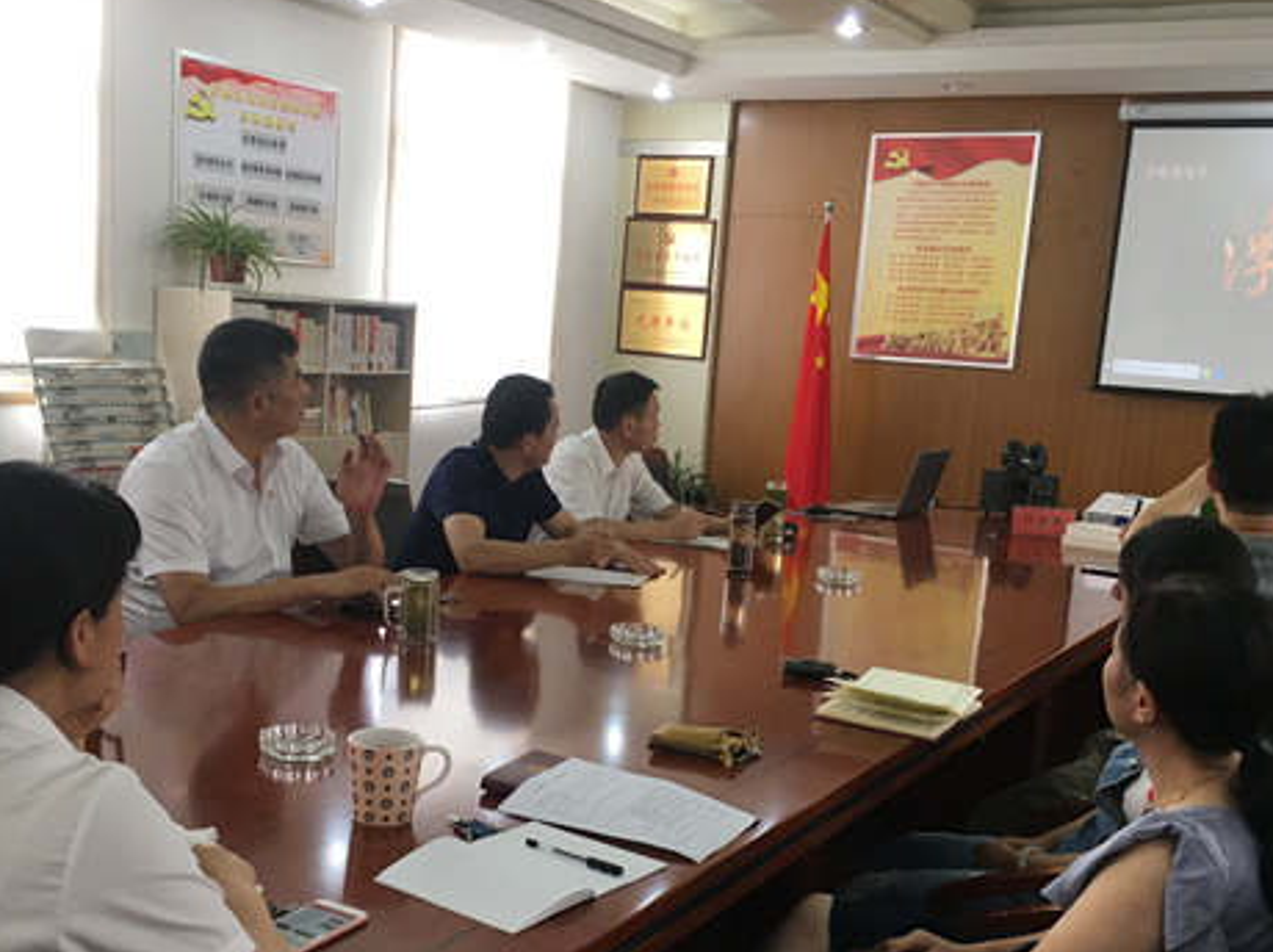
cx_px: 556
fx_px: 1506
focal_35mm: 41
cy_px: 588
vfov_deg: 34.9
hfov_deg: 45.7
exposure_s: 1/33
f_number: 2.2
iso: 32
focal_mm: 4.15
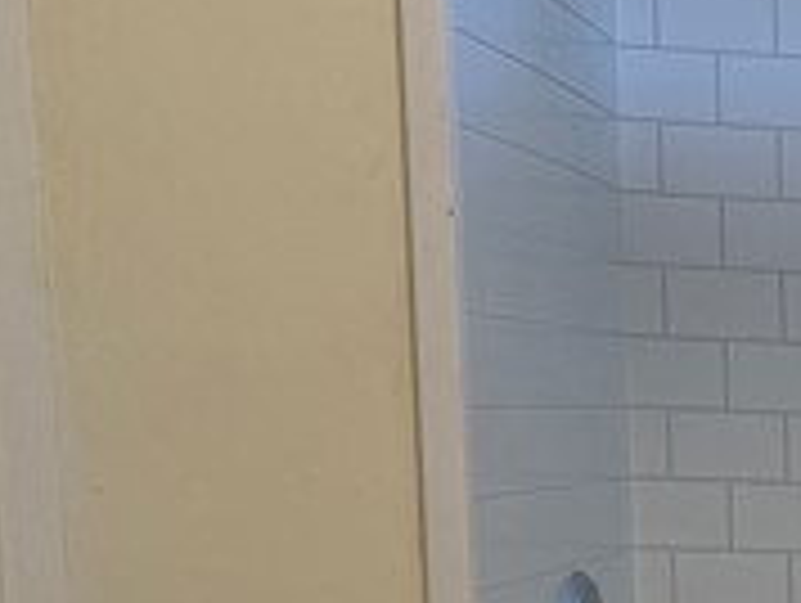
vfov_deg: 10.3
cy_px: 1008
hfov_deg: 11.3
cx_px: 2048
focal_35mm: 138
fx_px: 3198
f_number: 1.78
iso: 100
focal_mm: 6.76
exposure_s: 1/120
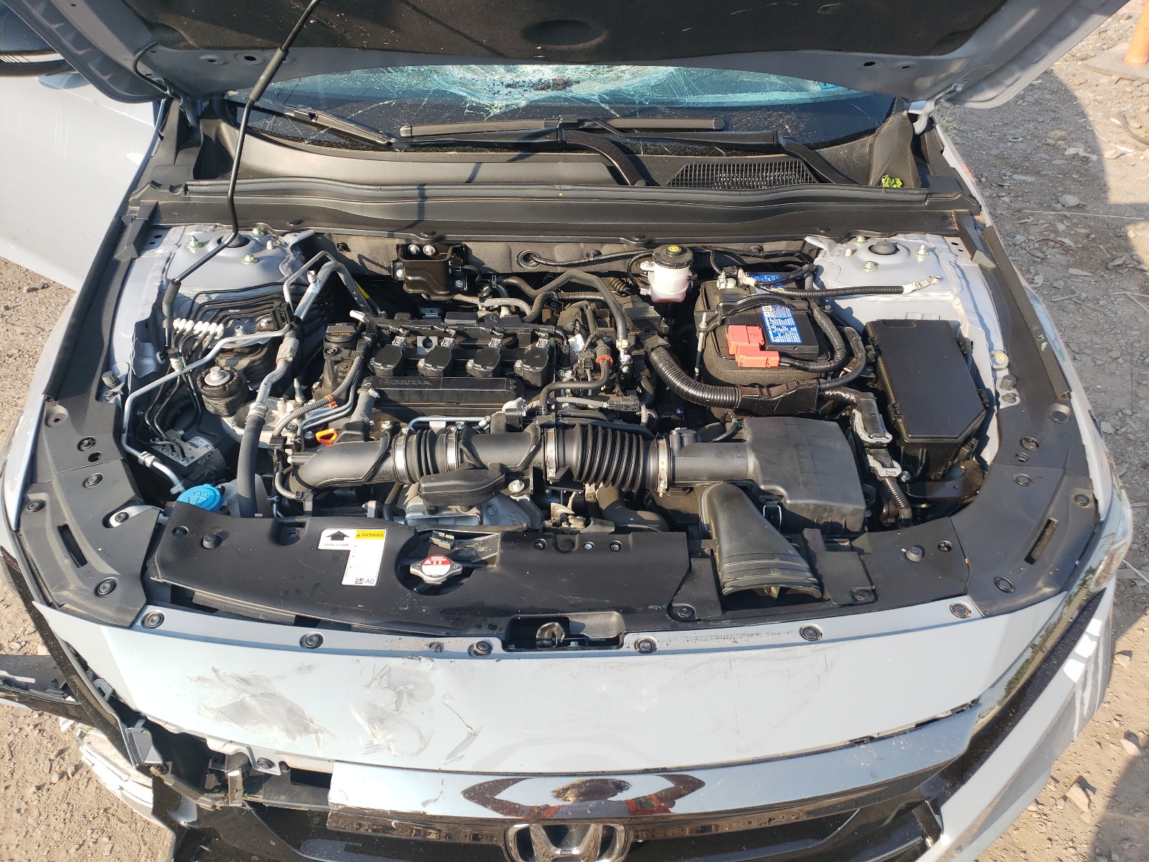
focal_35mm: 26
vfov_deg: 53.1
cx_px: 574
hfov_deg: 67.3
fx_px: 863
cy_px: 431
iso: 50
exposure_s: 1/714
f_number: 1.5
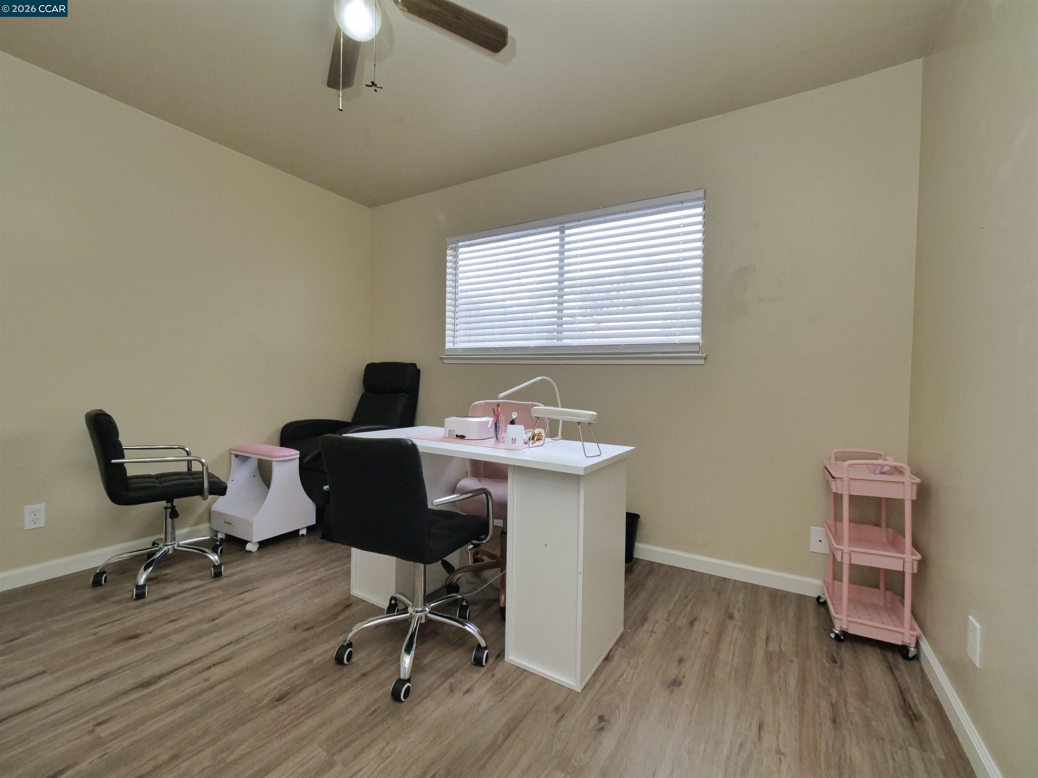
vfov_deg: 85.7
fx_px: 420
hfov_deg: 102.1
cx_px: 519
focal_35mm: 14
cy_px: 389
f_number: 5.6
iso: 800
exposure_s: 1/160
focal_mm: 7
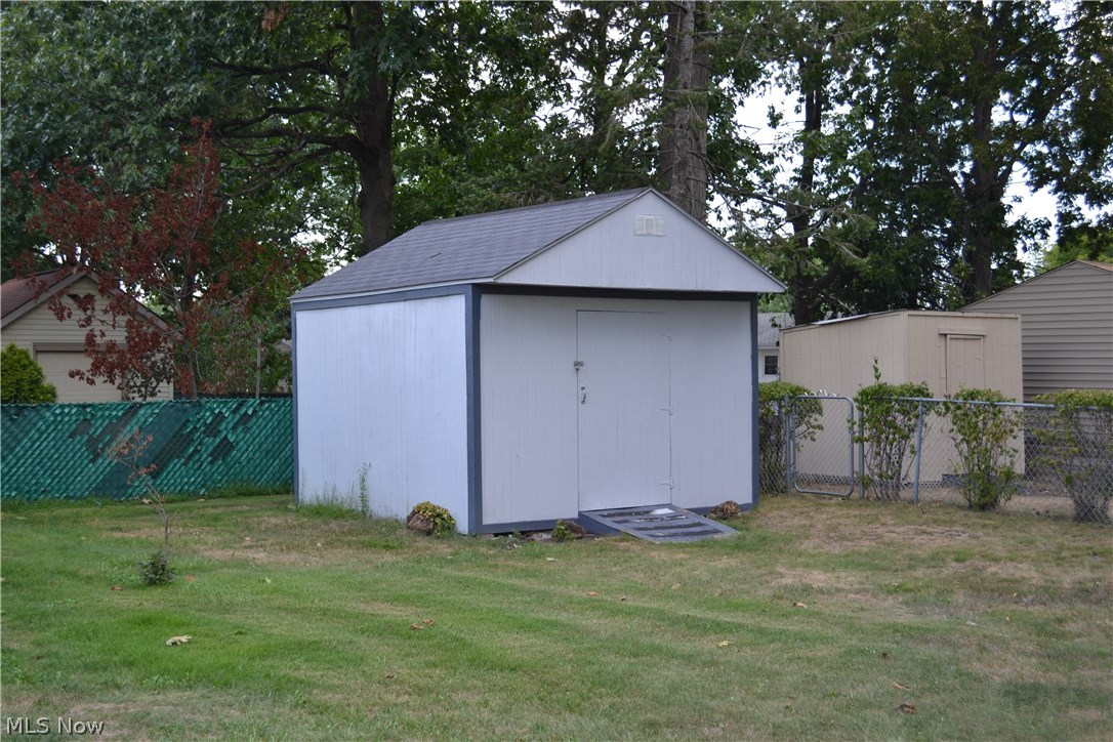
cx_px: 556
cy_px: 371
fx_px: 1391
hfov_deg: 43.6
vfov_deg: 29.9
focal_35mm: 45
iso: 140
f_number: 5.6
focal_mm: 30
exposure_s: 1/125
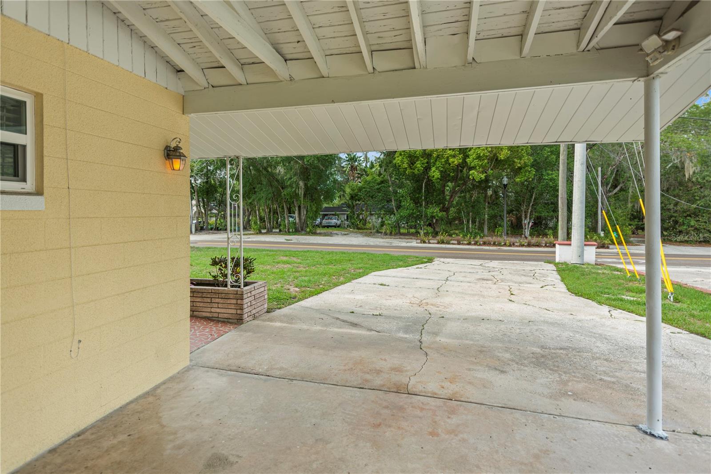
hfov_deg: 85.4
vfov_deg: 63.2
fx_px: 385
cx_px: 356
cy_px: 237
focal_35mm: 20
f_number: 4.5
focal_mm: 13
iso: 100
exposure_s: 1/60
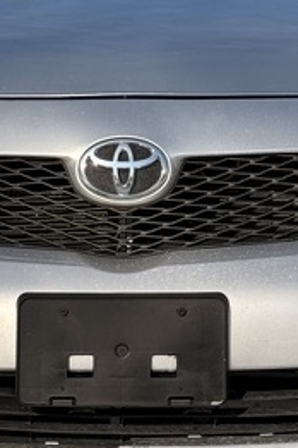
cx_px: 171
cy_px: -158
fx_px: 2433
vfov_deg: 10.2
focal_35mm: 196
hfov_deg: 7.0
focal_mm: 6.76
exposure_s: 1/6024
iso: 64
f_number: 1.78
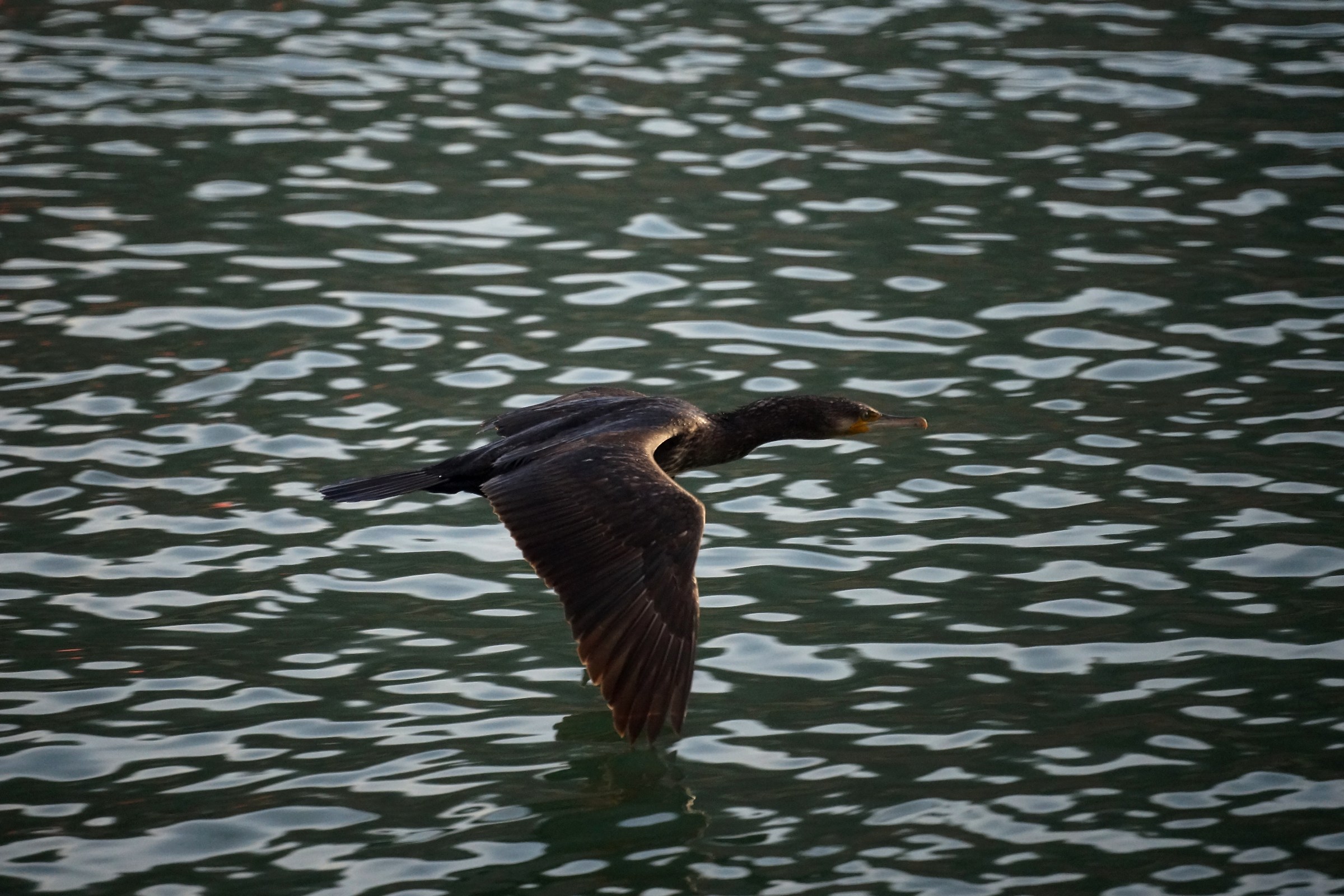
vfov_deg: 2.7
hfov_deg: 4.1
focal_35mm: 500
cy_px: 448
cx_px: 672
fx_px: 18665
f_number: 8
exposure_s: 1/1000
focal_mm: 500
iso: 1600
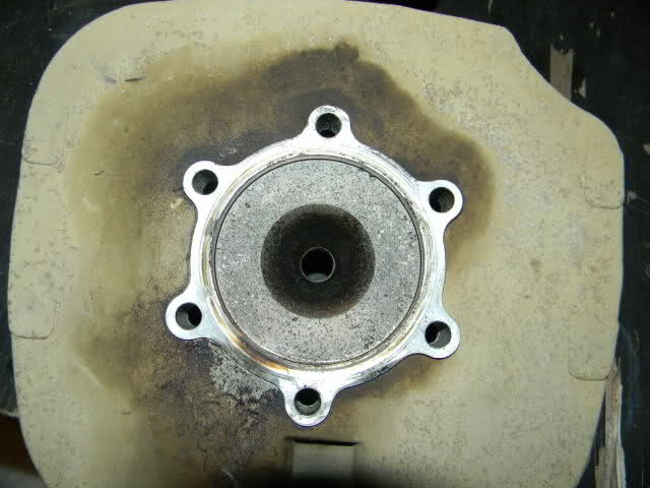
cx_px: 325
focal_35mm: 28
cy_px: 244
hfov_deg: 63.4
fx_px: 526
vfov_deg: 49.7
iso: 200
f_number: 3.5
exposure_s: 1/26
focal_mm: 5
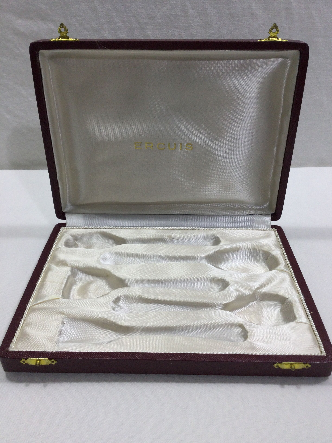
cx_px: 166
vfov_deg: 58.4
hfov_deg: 45.4
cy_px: 222
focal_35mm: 31
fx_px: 396
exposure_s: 1/100
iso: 40
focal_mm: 3.3
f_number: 2.4
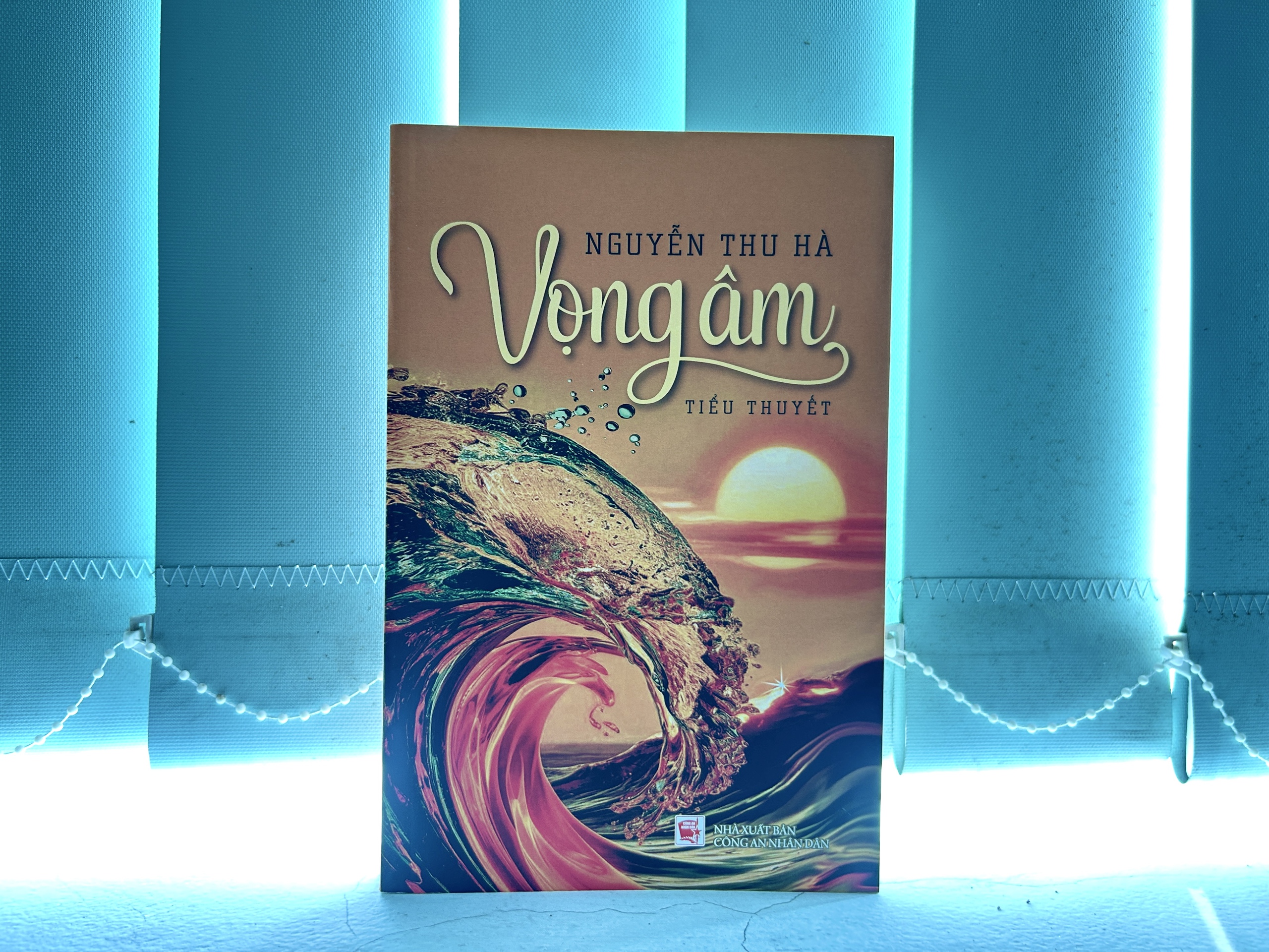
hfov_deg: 67.3
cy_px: 476
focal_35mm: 26
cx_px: 634
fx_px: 953
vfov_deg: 53.1
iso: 100
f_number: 1.5
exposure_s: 1/50
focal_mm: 5.7
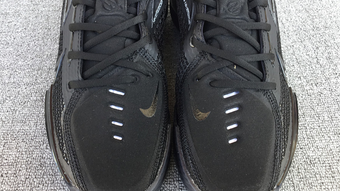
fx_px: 307
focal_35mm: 34
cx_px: 170
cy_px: 105
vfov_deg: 34.6
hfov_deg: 58.0
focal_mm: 3.3
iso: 32
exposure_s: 1/50
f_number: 2.4
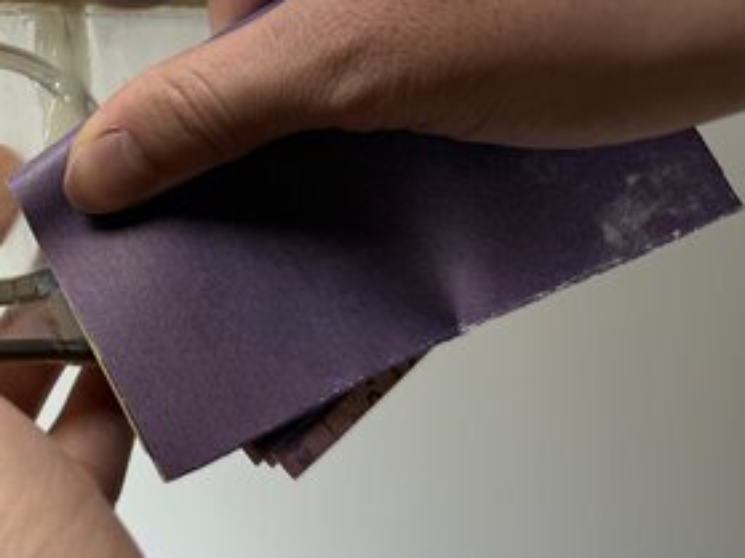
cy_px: 72
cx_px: -21
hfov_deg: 33.8
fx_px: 1097
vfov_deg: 27.7
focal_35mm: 51
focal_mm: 6.76
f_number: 1.78
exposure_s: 1/514
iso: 80
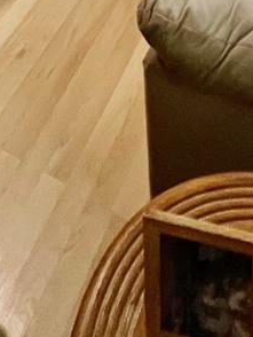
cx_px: 106
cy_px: -318
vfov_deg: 20.1
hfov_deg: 27.5
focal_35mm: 53
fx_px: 516
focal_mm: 1.57
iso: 800
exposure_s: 1/60
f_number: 1.8
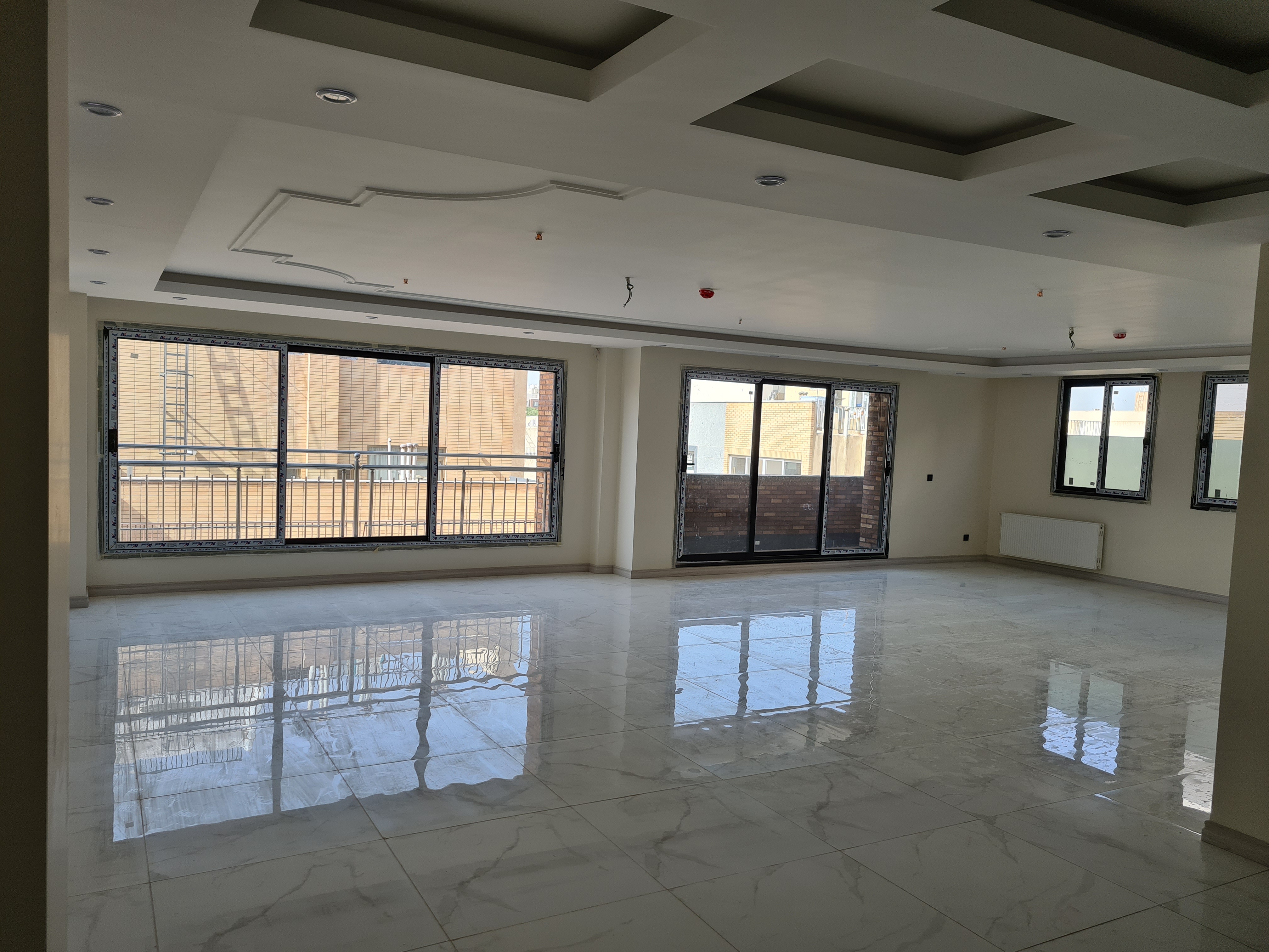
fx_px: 953
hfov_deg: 67.3
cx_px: 634
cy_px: 476
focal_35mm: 26
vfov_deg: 53.1
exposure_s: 1/586
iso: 50
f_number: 1.8
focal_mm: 5.4
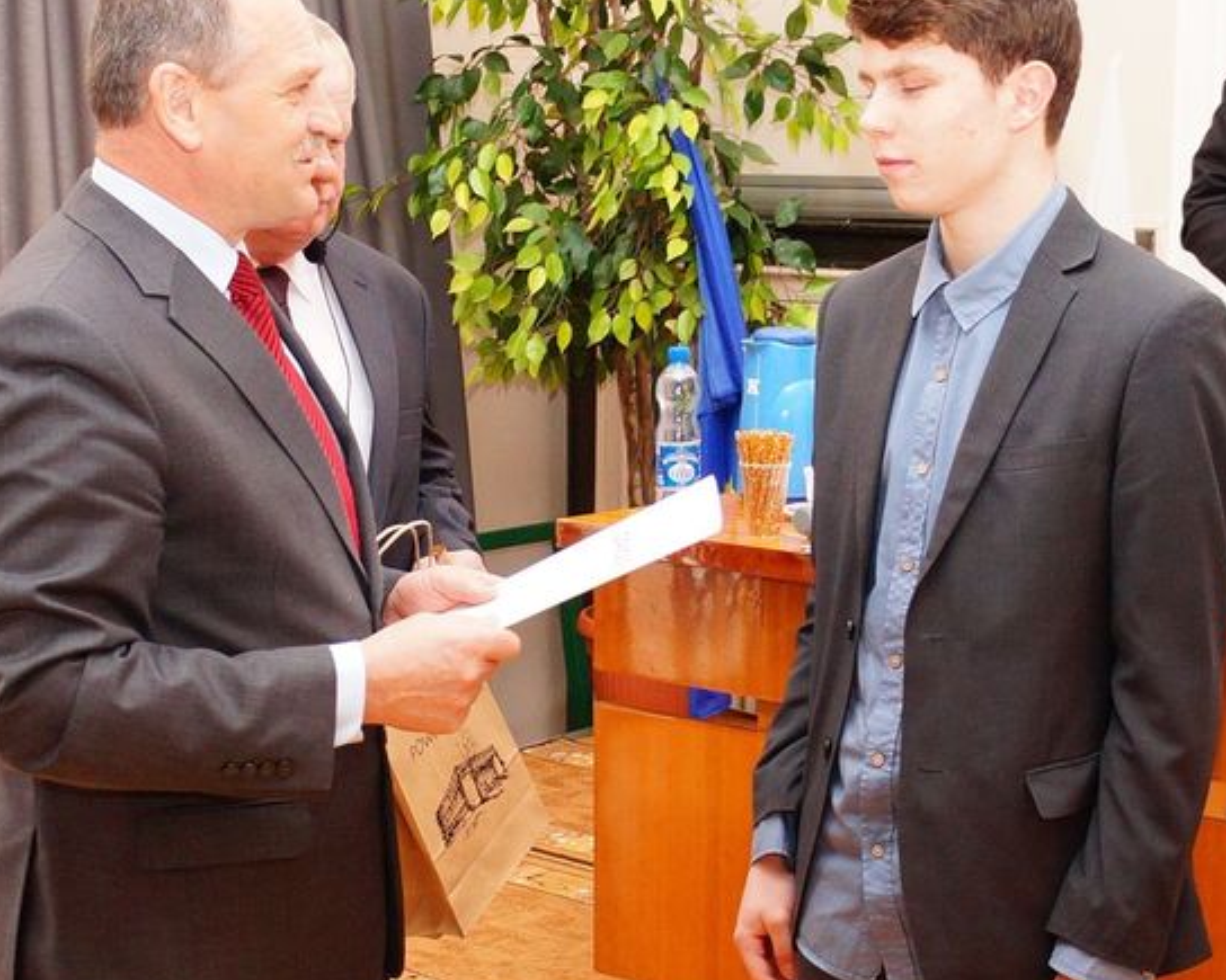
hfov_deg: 43.8
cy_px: 829
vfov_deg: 34.2
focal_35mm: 42
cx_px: 593
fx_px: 1524
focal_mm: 18
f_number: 4
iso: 800
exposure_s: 1/60
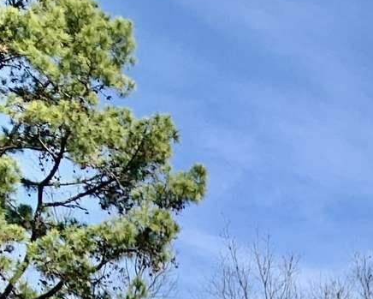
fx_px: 1480
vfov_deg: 8.9
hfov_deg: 13.1
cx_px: 662
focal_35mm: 134
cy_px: 961
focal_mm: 4.25
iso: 25
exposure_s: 1/1779
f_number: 1.8
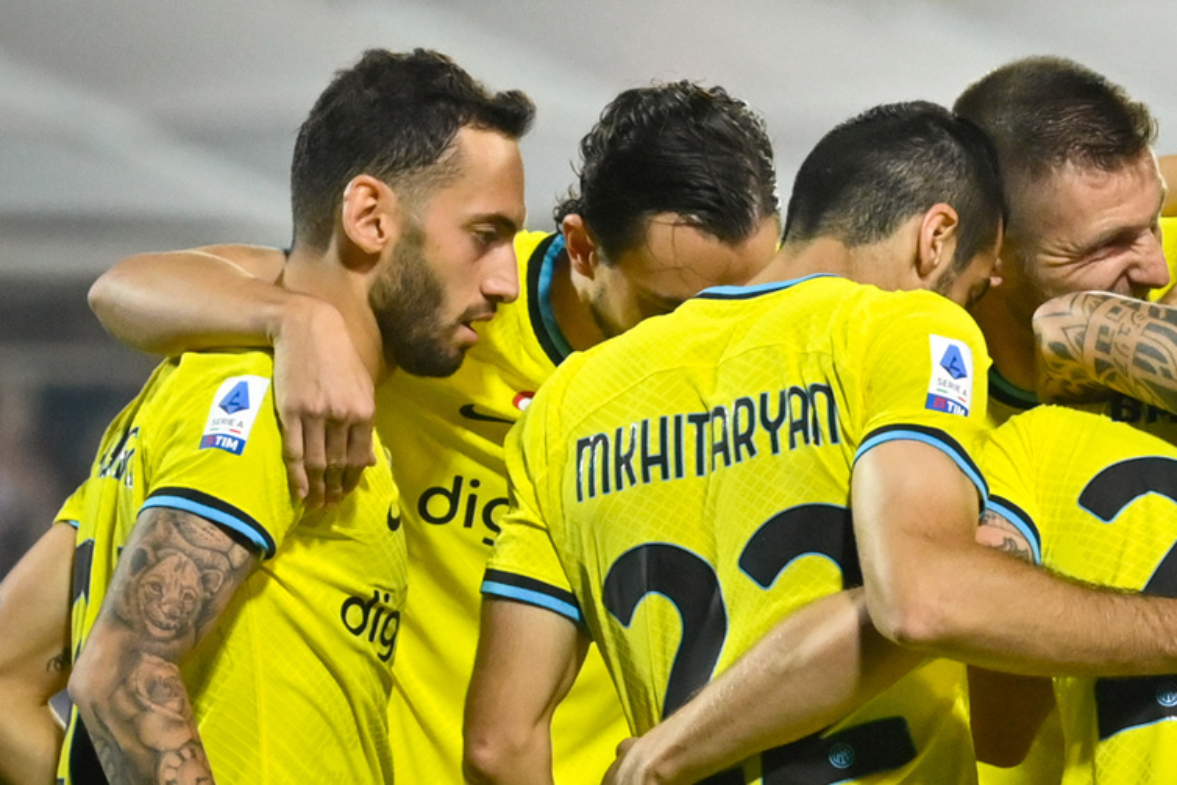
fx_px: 12752
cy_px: 474
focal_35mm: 390
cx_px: 1012
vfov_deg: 3.5
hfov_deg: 5.3
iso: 2500
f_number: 4
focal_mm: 210
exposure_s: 1/2500
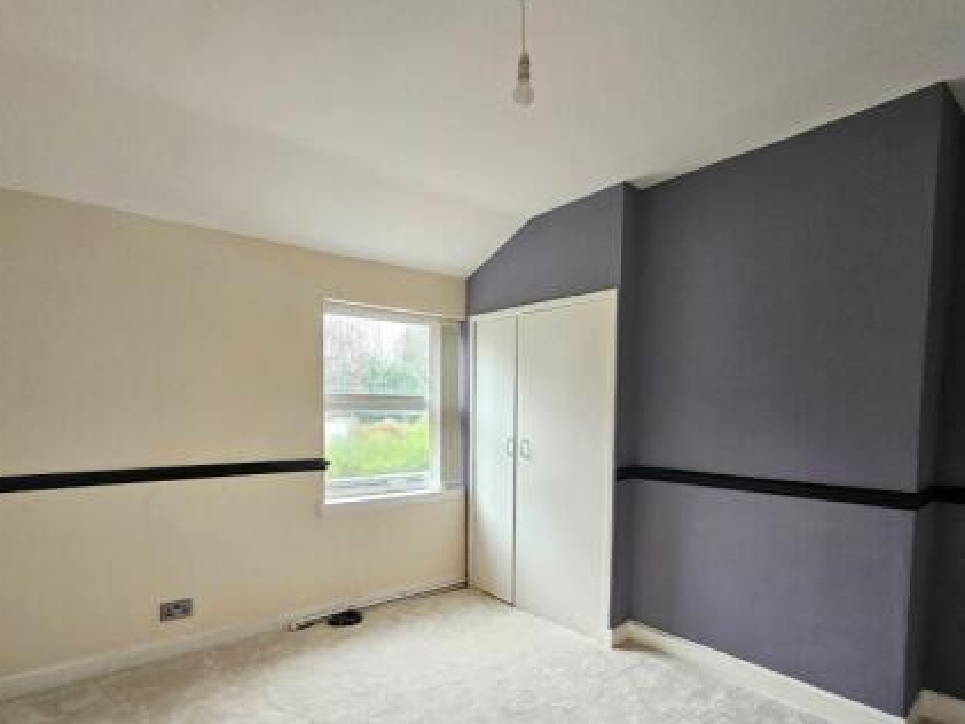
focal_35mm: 18
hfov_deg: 87.6
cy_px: 455
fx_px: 502
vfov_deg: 70.4
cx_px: 450
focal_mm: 2.2
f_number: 2.2
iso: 200
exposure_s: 1/50
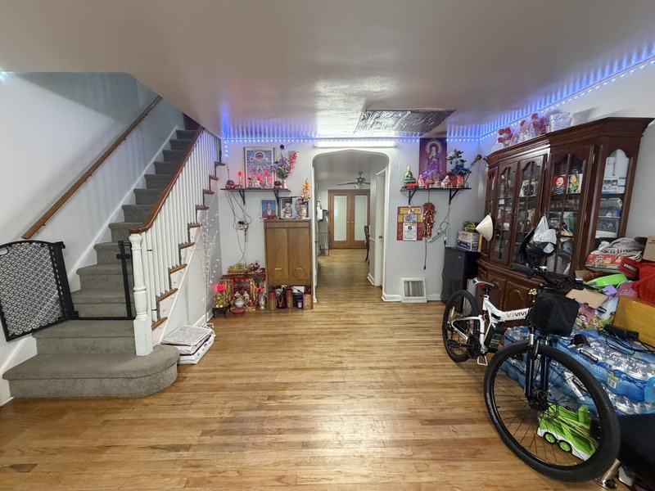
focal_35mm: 14
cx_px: 328
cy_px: 246
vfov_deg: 85.7
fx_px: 265
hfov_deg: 102.1
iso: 400
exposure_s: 1/60
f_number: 2.2
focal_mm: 2.22
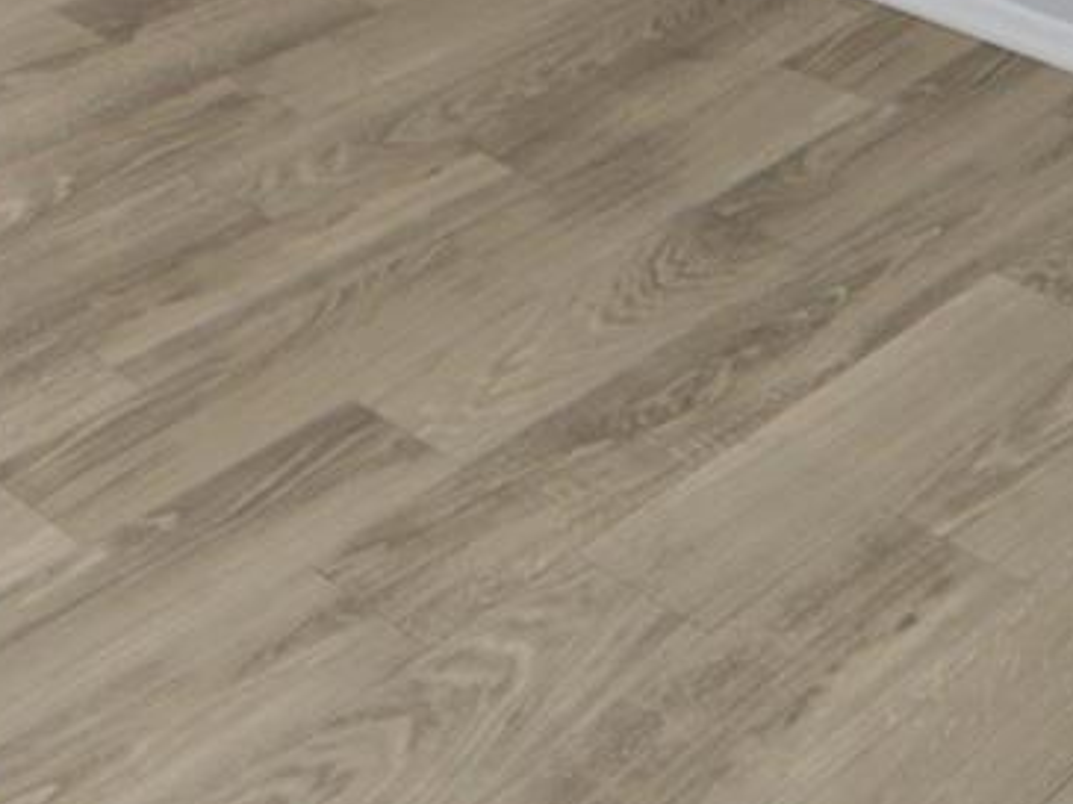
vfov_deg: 16.7
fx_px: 2356
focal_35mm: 76
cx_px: 53
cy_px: -555
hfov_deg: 24.7
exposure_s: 1/60
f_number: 4
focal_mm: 12
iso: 450
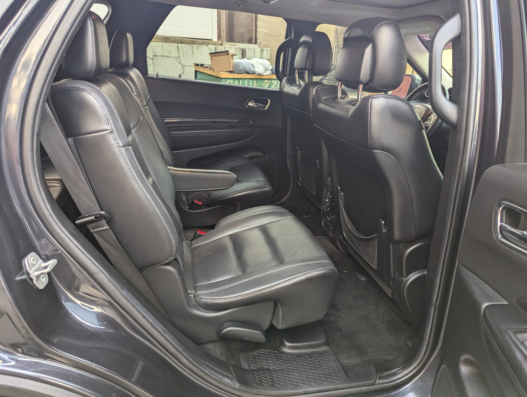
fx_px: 366
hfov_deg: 71.5
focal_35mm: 24
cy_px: 198
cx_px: 264
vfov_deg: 56.9
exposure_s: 1/59.7
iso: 161
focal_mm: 6.81
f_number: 1.85
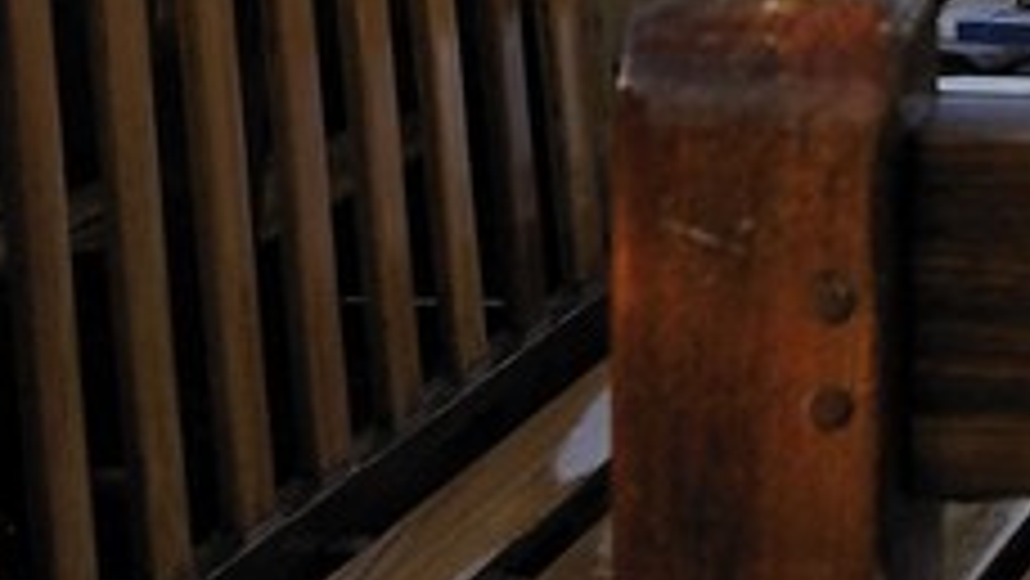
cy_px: -1583
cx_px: 2073
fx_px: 5191
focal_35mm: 190
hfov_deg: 10.4
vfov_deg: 5.7
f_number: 10
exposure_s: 1/200
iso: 200
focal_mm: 26
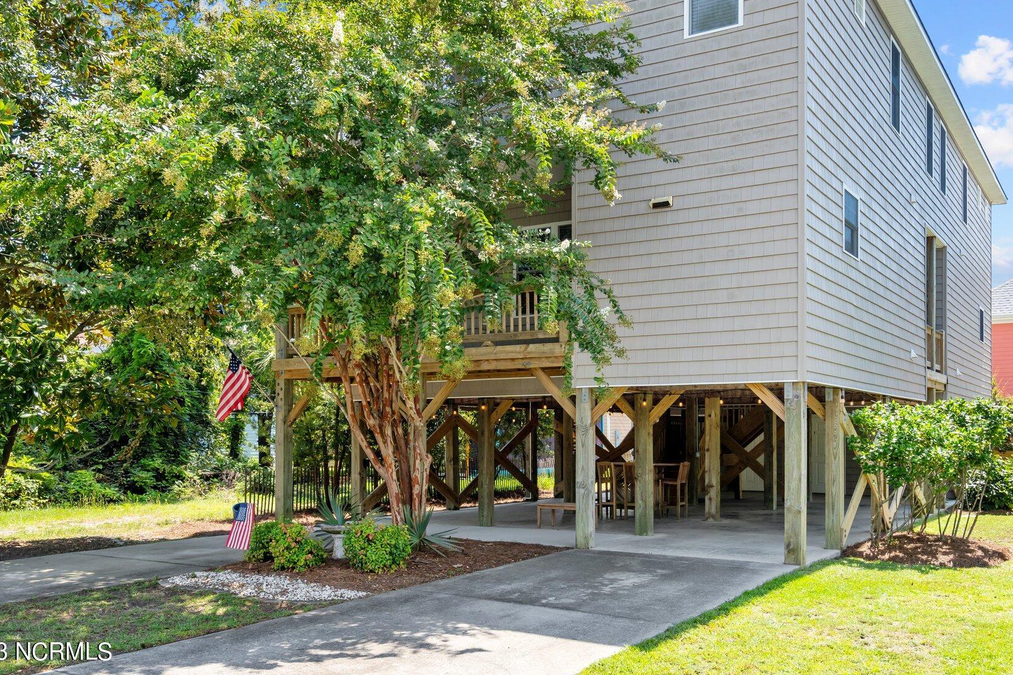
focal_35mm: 30
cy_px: 268
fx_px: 844
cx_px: 568
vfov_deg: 43.4
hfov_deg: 61.7
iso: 250
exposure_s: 1/160
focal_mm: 24
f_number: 8
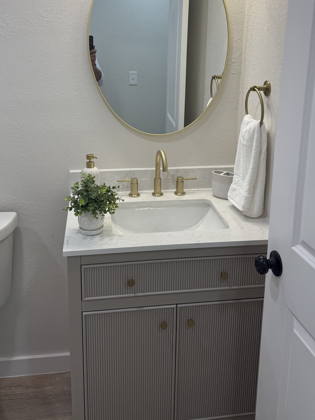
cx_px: 153
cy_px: 131
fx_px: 424
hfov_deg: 40.7
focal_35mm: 35
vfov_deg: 51.4
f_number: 1.78
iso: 100
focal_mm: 6.76
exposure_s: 1/197
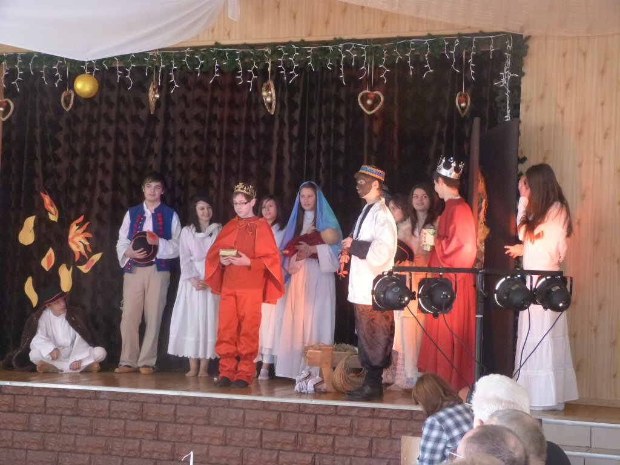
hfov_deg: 30.3
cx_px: 310
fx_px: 1146
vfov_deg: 22.9
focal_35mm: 64
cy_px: 232
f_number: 3.3
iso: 400
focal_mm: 11.6
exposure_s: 1/60
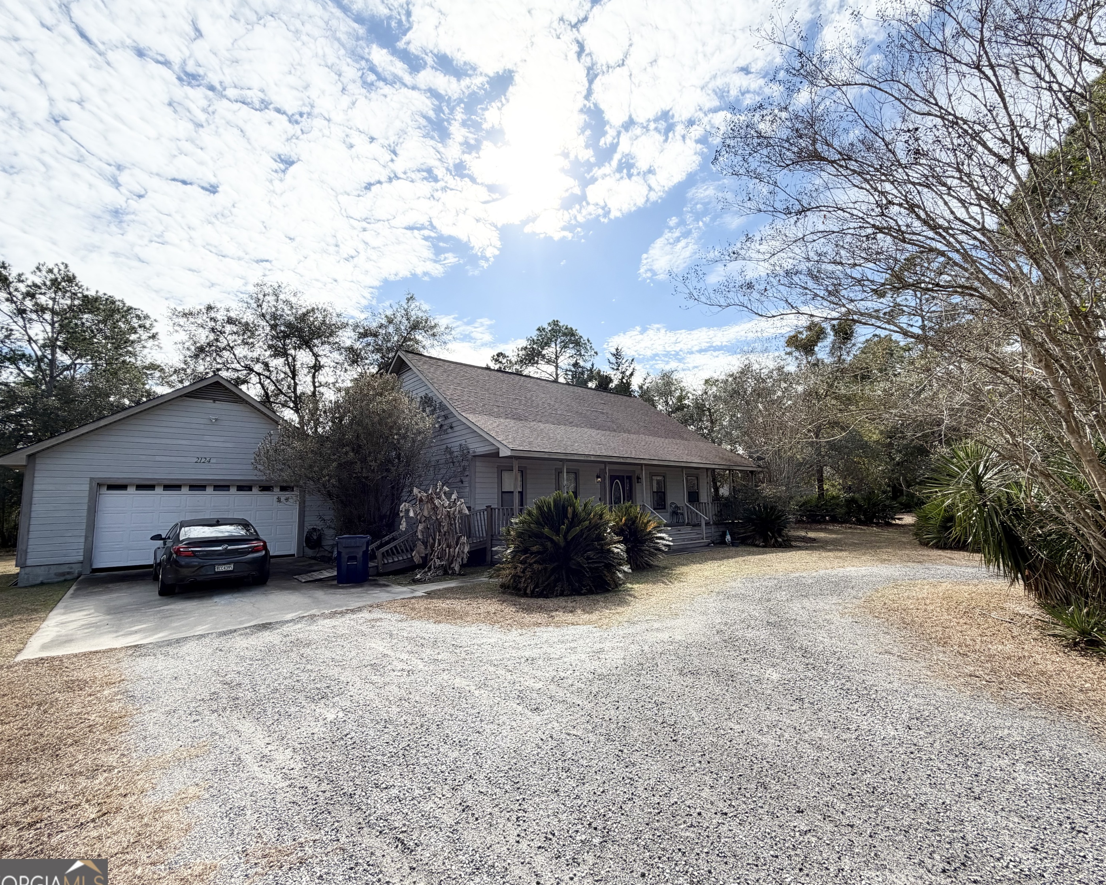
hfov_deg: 96.7
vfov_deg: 84.0
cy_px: 449
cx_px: 578
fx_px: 491
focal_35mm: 15
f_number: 2.2
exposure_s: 1/770
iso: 40
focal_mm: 2.22
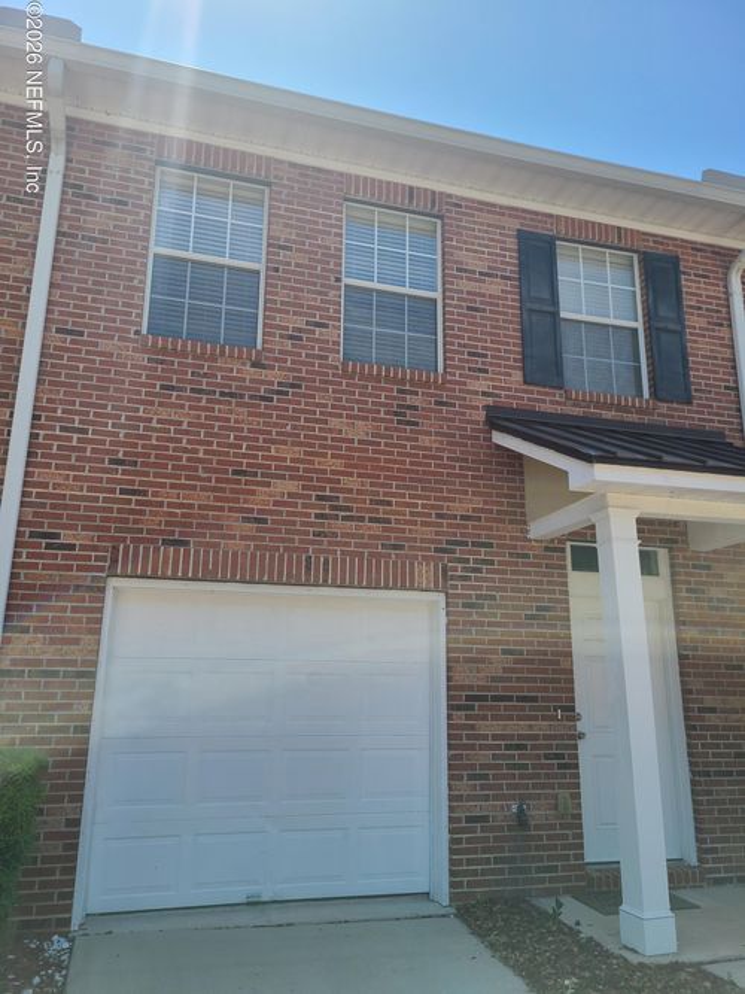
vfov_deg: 67.3
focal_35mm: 26
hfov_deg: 53.0
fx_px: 746
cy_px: 497
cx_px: 372
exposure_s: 1/1391
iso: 40
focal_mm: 5.4
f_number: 1.8
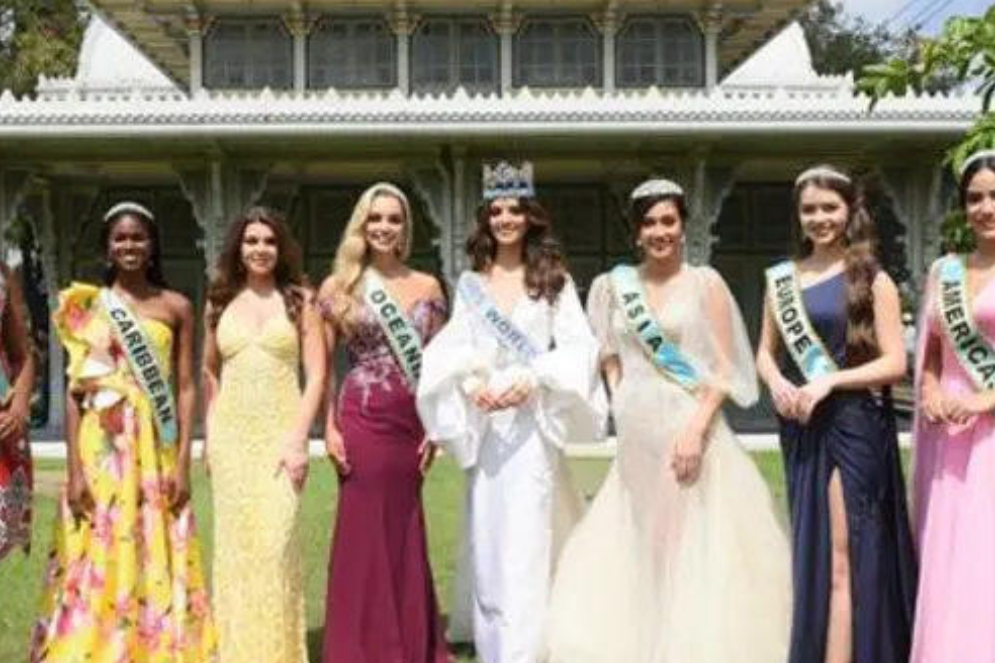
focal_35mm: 46
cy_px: 311
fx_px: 1271
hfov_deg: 42.7
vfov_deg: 29.2
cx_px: 459
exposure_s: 1/500
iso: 100
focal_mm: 29
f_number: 5
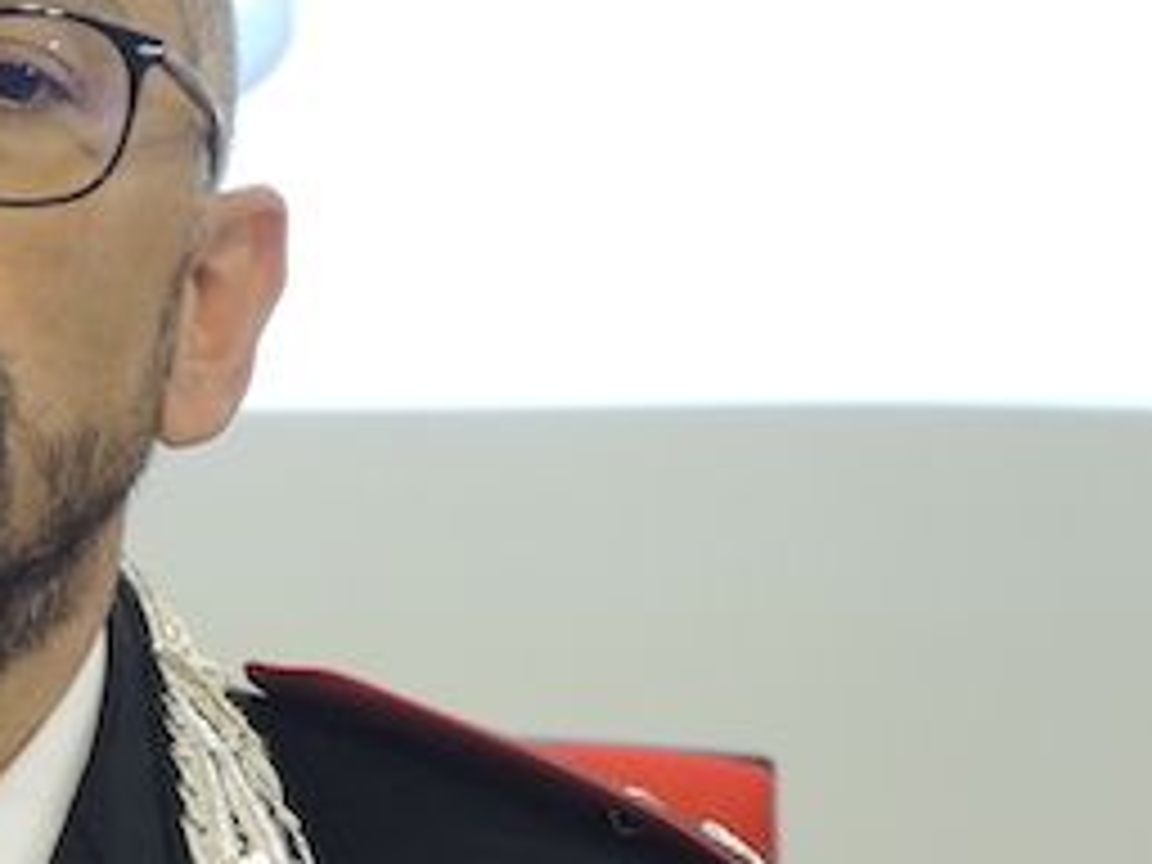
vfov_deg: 4.1
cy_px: 738
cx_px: -184
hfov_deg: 5.4
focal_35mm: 365
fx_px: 12147
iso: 500
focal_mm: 25
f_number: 3.5
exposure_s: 1/15
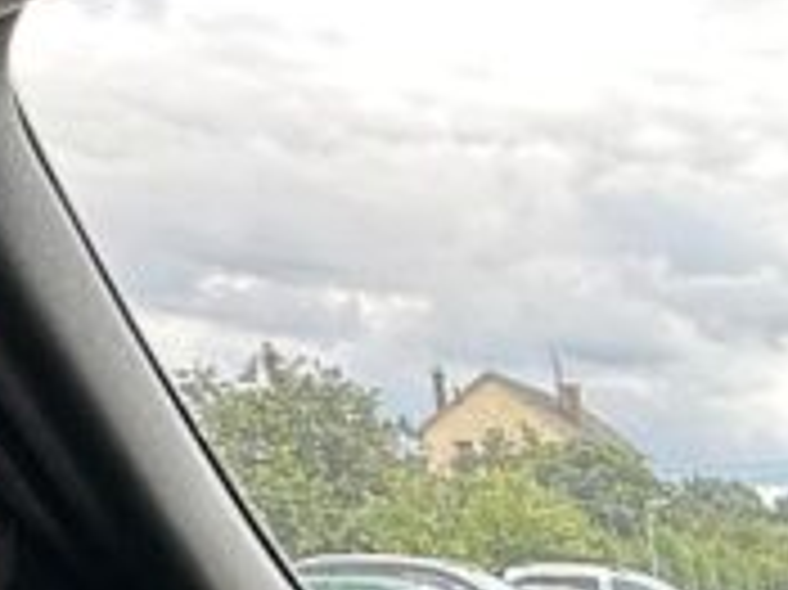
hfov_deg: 24.2
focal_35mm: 64
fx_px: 1456
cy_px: 968
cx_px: 1157
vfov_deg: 19.1
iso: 64
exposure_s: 1/99
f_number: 2.2
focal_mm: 2.22
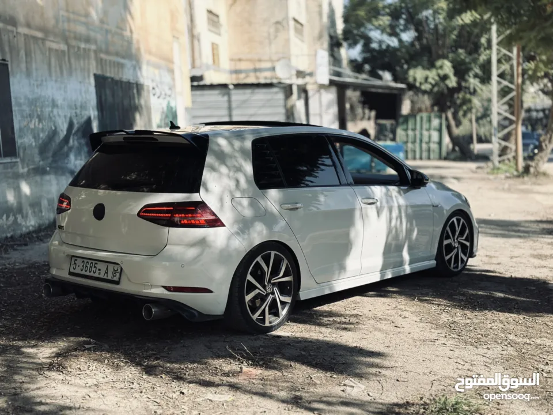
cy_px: 208
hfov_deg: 39.7
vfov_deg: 30.3
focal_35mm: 48
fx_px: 767
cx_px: 276
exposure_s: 1/2597
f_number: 1.78
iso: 80
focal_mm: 6.86
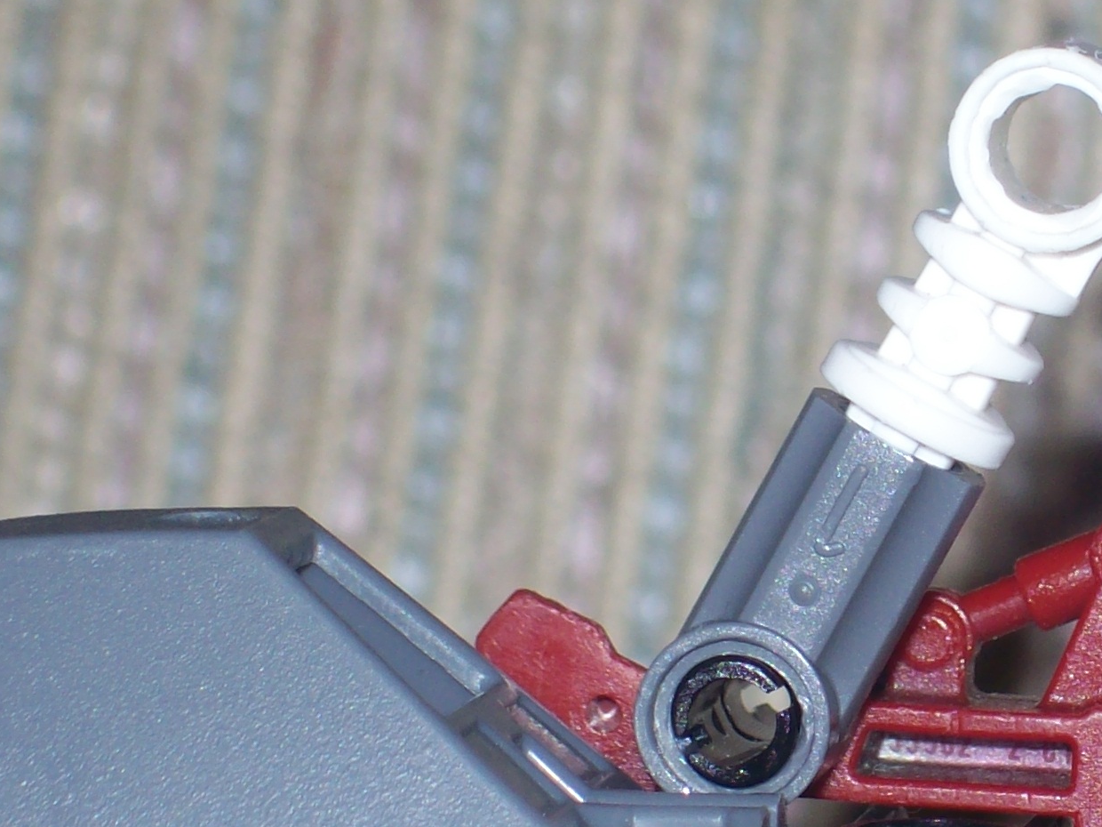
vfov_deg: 6.0
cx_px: 990
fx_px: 7895
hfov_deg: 8.0
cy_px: 517
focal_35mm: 248
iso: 80
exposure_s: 1/128
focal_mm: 18
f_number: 4.8
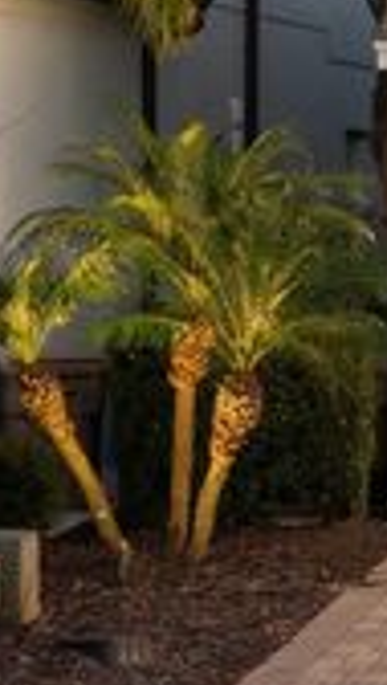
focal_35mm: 149
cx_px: 974
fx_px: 2707
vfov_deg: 14.3
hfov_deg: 7.6
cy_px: 145
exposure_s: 1/13
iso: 3200
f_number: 3.5
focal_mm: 23
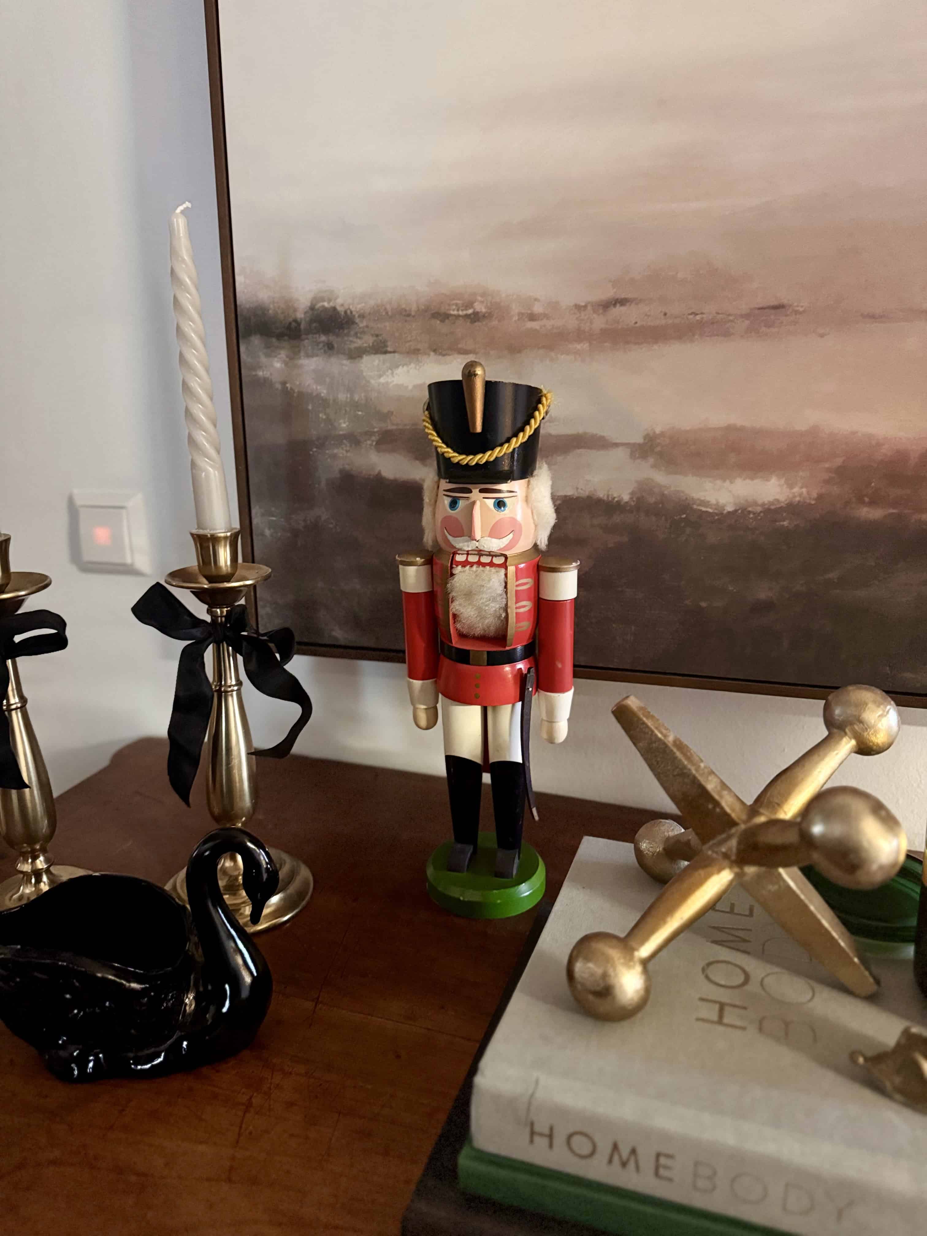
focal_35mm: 24
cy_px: 618
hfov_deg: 56.8
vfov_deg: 71.6
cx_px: 464
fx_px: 857
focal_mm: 6.8
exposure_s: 1/25
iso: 1000
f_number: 1.8
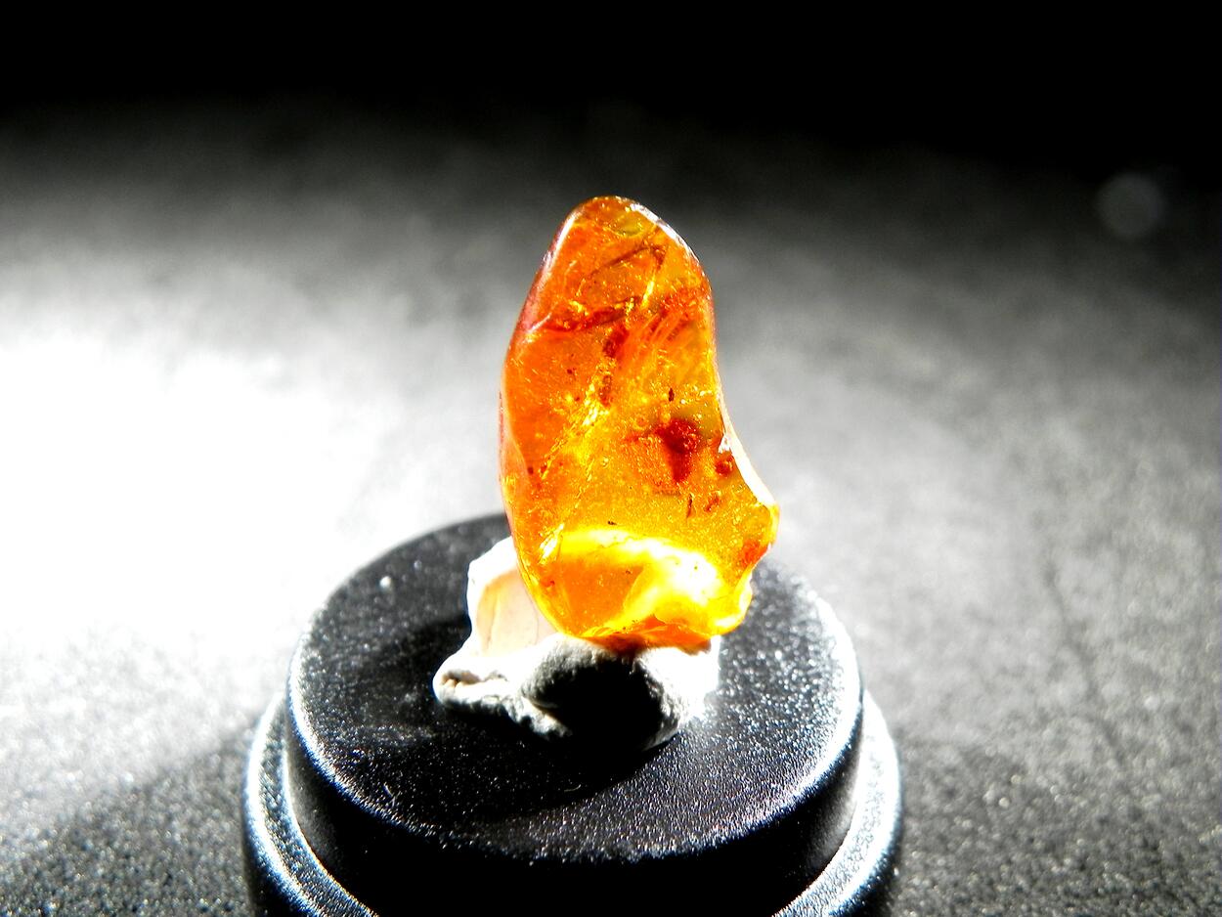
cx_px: 611
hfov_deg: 41.2
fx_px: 1624
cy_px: 458
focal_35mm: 46
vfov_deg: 31.5
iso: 160
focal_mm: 8.2
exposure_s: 1/46.2
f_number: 3.2
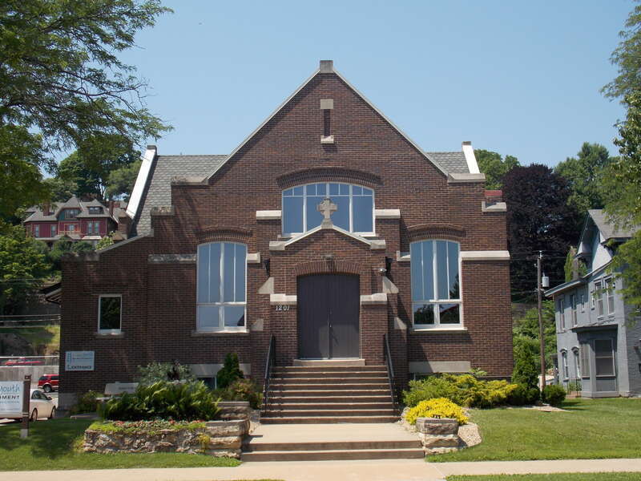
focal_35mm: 46
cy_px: 240
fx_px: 852
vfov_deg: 31.5
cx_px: 320
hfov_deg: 41.2
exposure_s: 1/640
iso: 80
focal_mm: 8.1
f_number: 3.7
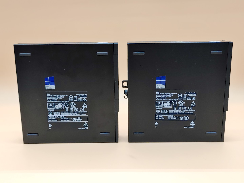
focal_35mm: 39
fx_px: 275
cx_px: 122
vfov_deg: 36.8
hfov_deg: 47.9
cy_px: 92
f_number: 1.8
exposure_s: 1/62
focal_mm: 4.36
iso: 50
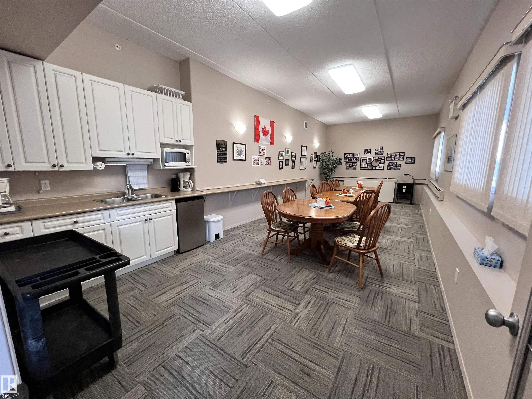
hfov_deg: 106.2
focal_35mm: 13
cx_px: 266
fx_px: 200
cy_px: 200
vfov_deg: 89.9
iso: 400
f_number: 1.8
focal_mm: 1.57
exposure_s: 1/60
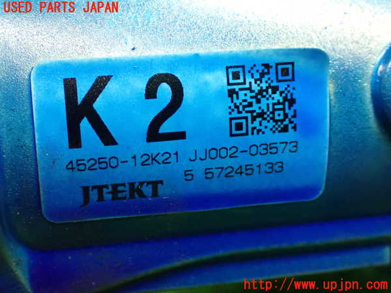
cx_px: 196
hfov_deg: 31.2
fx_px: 700
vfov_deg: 23.7
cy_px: 146
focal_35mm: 62
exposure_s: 1/60
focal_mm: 11.09
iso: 1600
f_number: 3.6
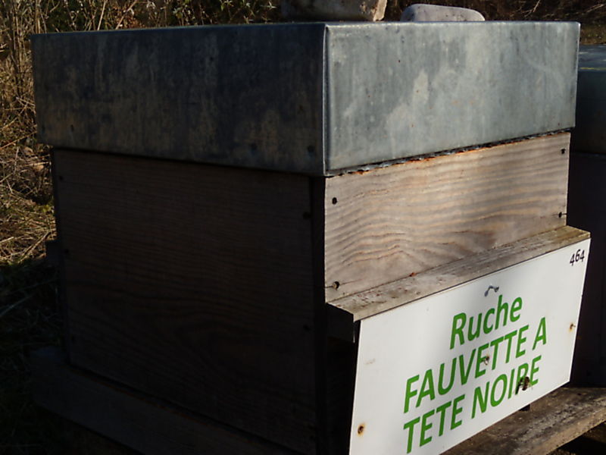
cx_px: 303
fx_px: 875
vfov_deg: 29.1
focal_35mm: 50
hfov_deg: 38.2
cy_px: 228
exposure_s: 1/250
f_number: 9.2
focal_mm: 8.8
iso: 80
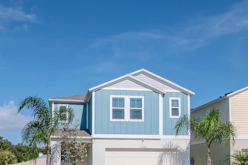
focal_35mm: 37
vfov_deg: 33.8
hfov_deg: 51.2
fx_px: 255
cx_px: 88
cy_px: 152
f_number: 11
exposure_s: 1/2000
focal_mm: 13
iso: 1000
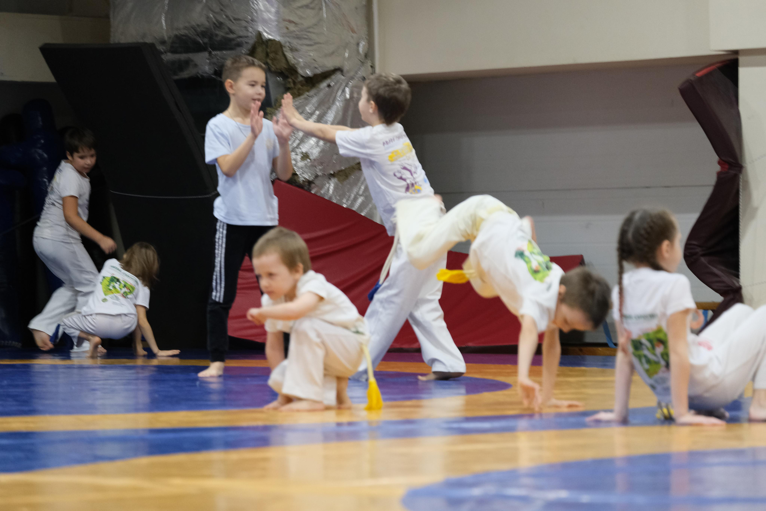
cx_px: 383
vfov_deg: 8.3
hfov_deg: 12.5
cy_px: 256
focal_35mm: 165
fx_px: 3511
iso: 2500
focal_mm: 110.3
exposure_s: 1/125
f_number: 4.2
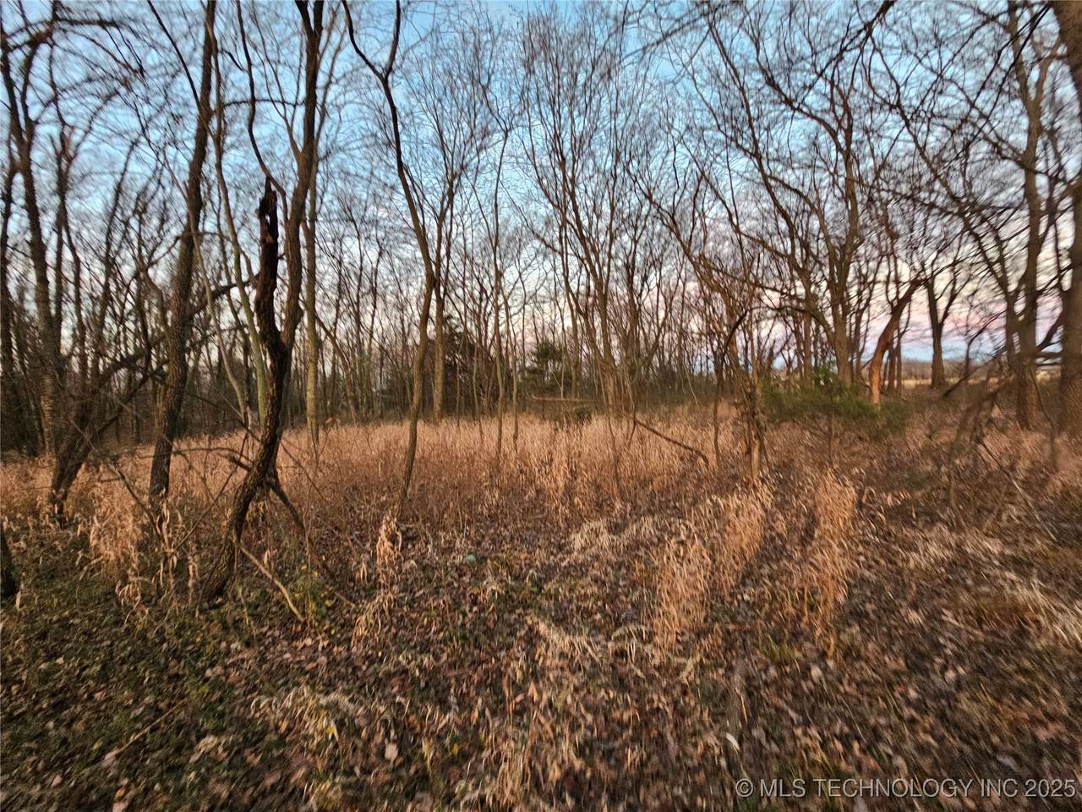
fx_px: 406
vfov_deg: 89.9
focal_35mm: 13
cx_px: 541
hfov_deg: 106.2
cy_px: 406
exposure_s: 1/40
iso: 320
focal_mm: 2.2
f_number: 2.2
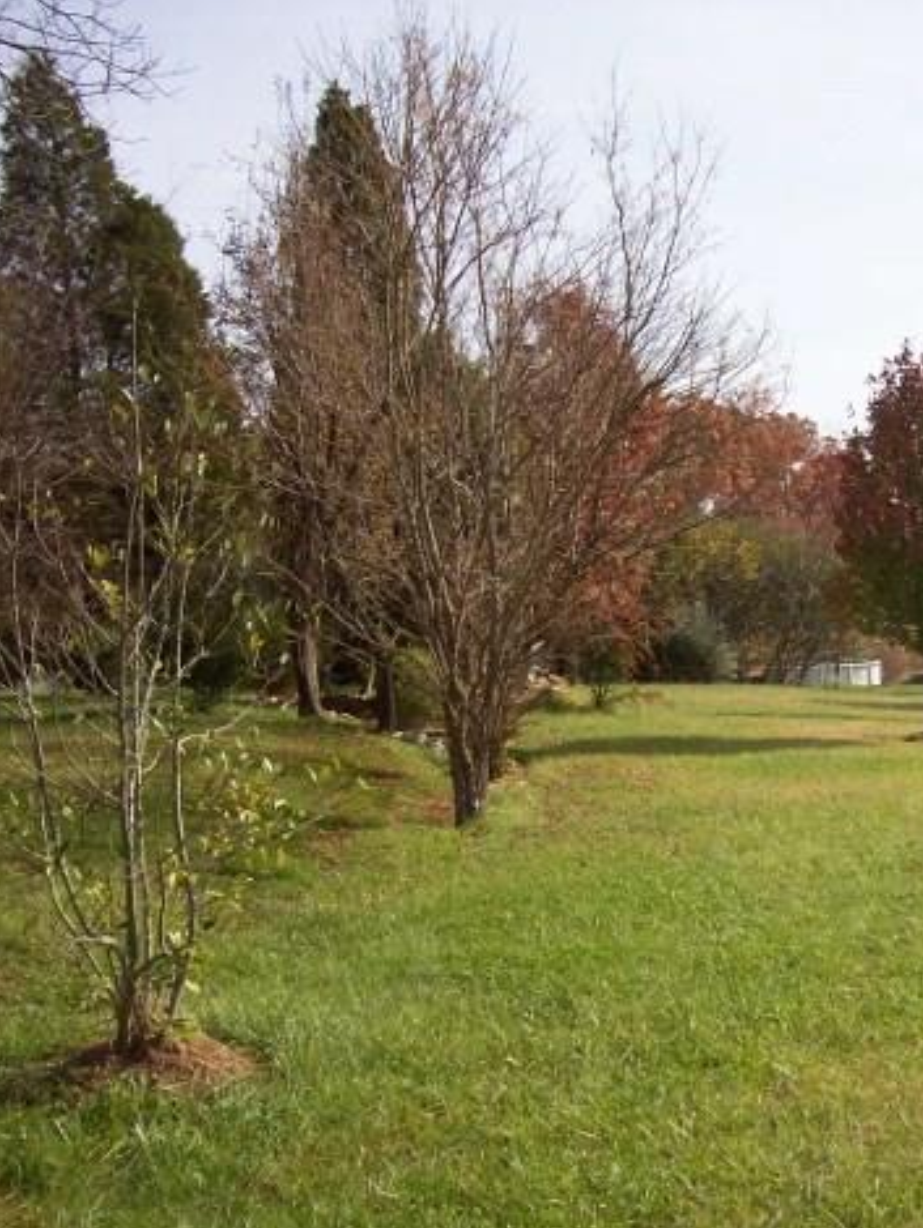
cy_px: 622
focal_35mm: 49
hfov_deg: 29.0
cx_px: 737
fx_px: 1740
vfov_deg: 38.9
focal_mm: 6
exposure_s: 1/517
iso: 80
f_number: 4.8
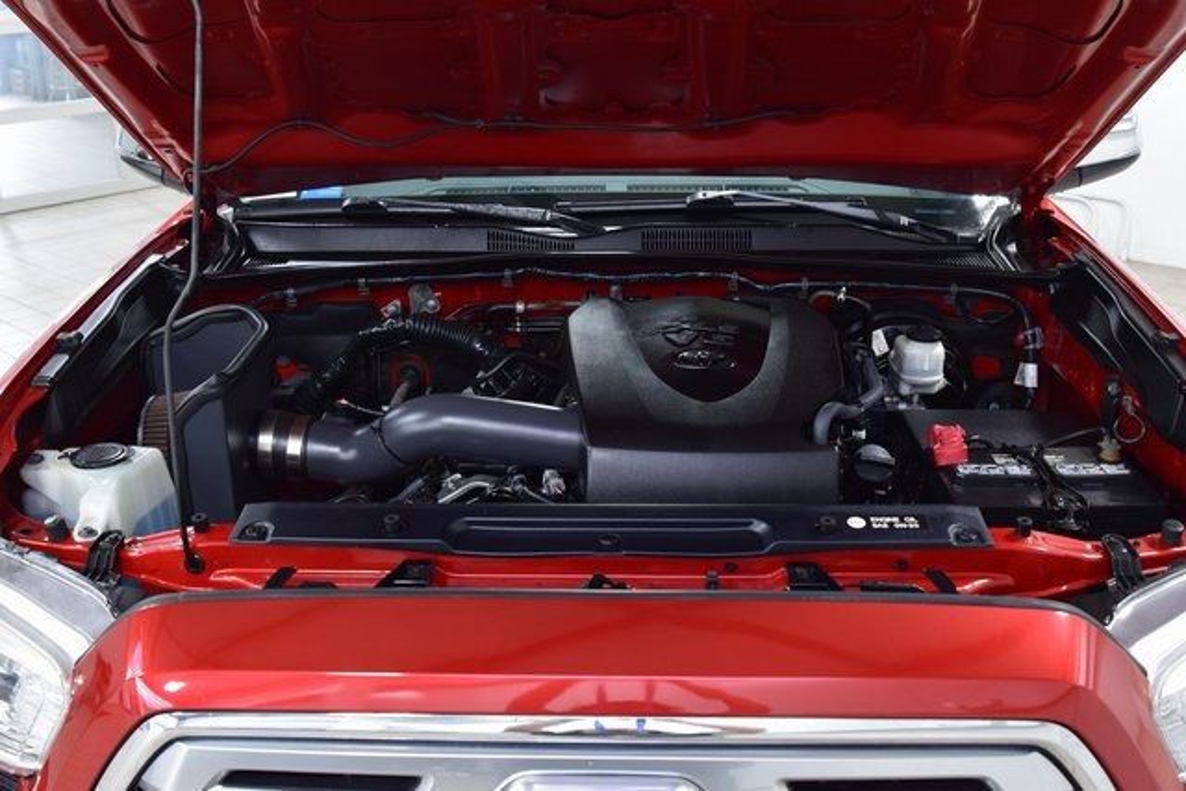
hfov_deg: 53.1
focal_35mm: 36
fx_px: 1186
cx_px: 593
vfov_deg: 36.9
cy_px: 396
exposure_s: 1/15
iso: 1000
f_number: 6.3
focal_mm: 24
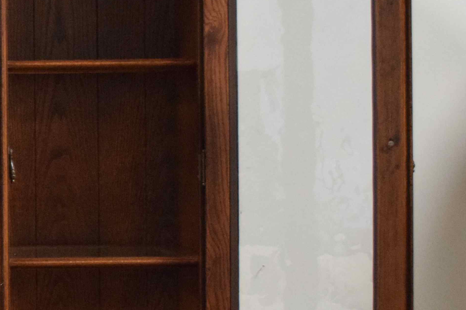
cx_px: -232
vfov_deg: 10.0
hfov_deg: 14.0
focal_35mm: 138
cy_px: 138
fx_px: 1781
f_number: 4.2
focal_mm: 29
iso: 4000
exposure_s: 1/60
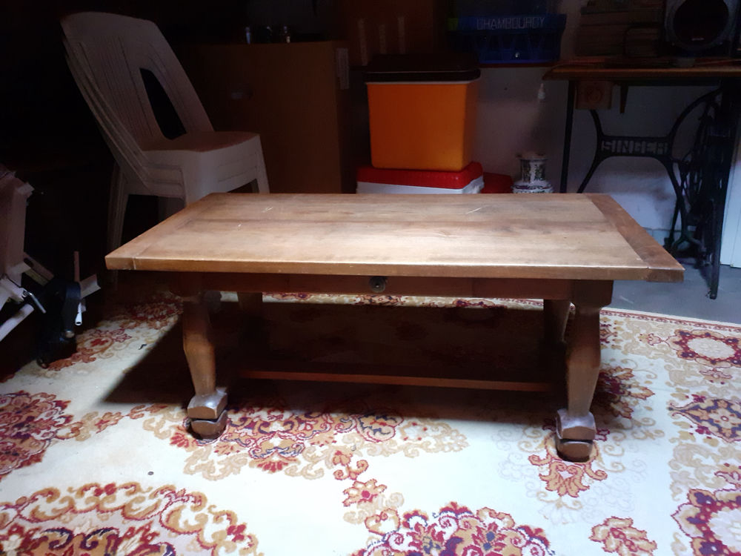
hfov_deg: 65.3
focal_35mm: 27
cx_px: 370
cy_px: 278
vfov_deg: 51.4
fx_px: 578
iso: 500
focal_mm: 3.6
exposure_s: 1/20
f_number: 1.9
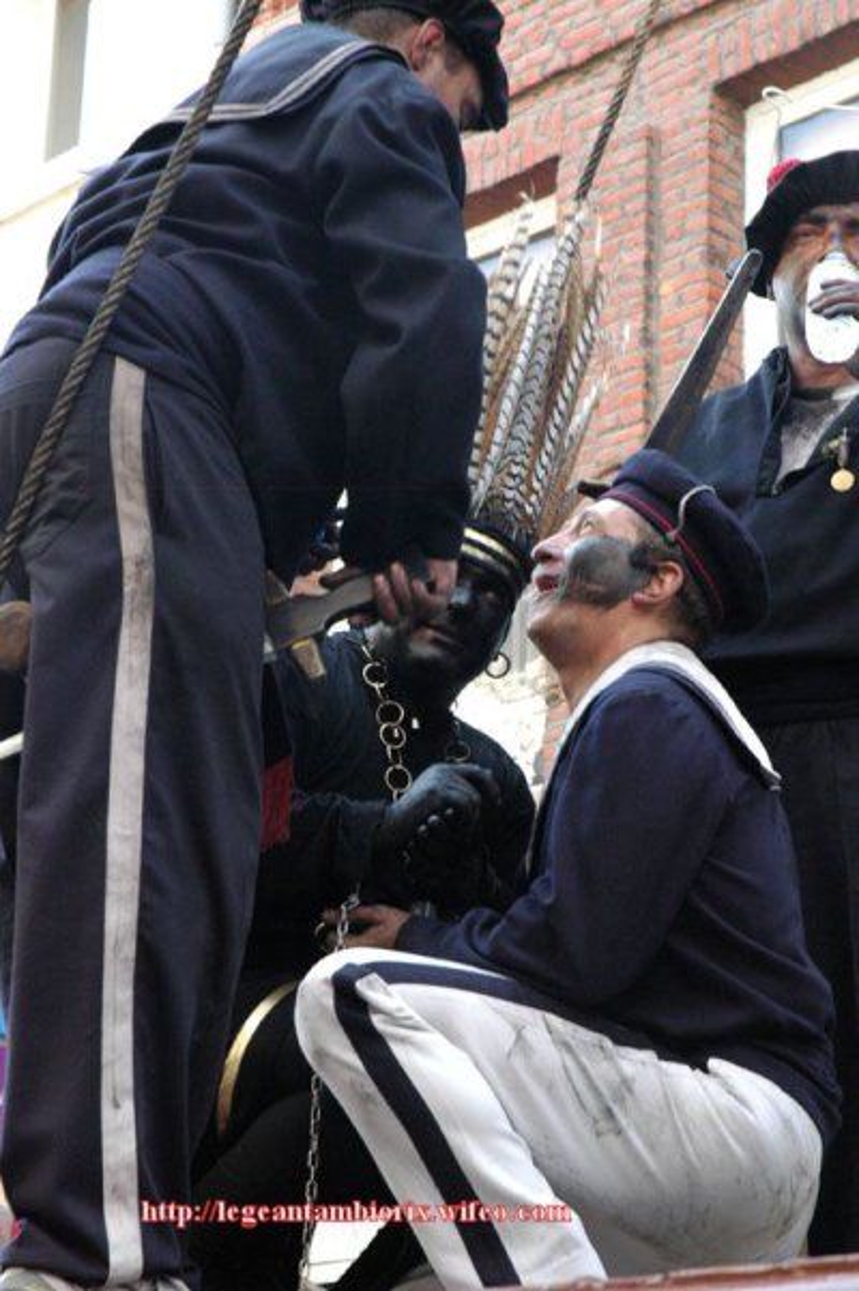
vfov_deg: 24.6
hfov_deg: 16.5
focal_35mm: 82
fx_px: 2956
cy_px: 646
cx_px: 430
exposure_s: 1/125
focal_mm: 55
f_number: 8
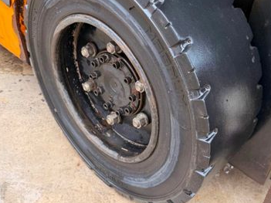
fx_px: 321
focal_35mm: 41
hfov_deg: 45.7
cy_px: 83
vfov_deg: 35.0
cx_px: 151
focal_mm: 6.76
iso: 64
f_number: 1.78
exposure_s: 1/121
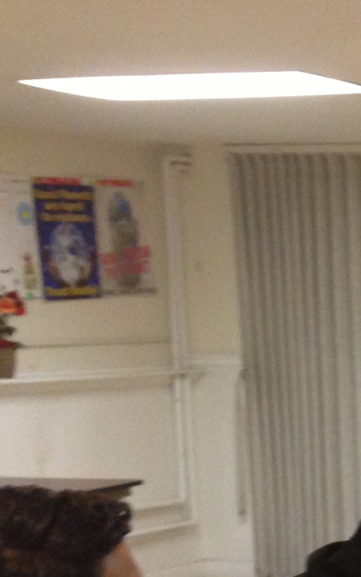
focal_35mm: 120
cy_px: 596
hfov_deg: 9.7
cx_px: 843
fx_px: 1888
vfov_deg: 16.9
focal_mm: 4.13
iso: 160
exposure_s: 1/20
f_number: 2.4
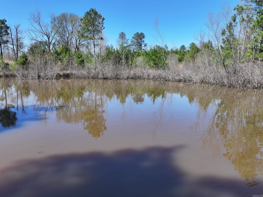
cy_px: 98
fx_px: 182
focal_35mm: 24
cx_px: 132
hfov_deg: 71.6
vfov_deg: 56.8
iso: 120
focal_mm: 12.29
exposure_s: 1/1250
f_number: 2.8
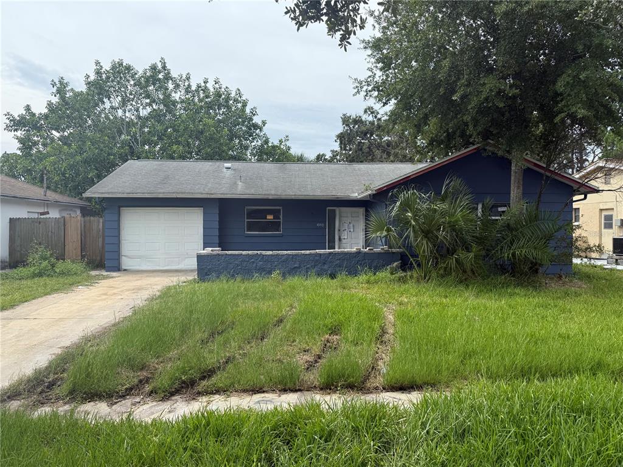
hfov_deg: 71.6
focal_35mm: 24
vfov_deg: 56.8
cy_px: 234
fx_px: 432
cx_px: 312
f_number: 1.78
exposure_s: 1/3953
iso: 100
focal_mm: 6.76
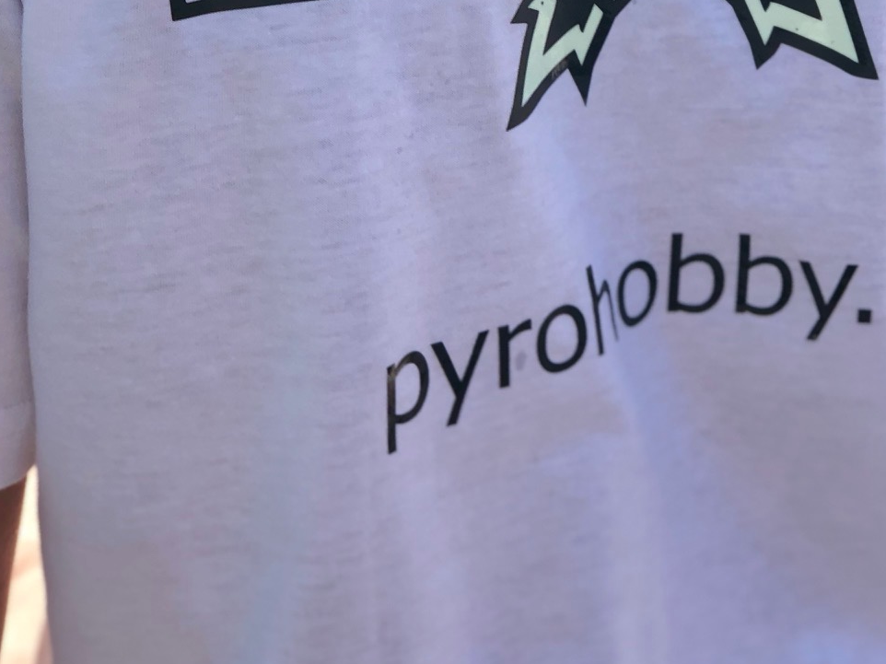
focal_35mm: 109
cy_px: 53
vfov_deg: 13.4
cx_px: 667
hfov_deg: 17.9
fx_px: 2789
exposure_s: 1/436
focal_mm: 6
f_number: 2.4
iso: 16
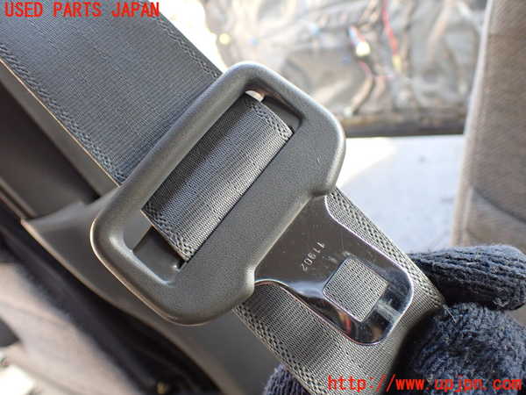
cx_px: 263
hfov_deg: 60.0
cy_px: 198
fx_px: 456
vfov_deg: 46.8
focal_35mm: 30
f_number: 2.3
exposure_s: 1/125
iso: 400
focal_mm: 5.4
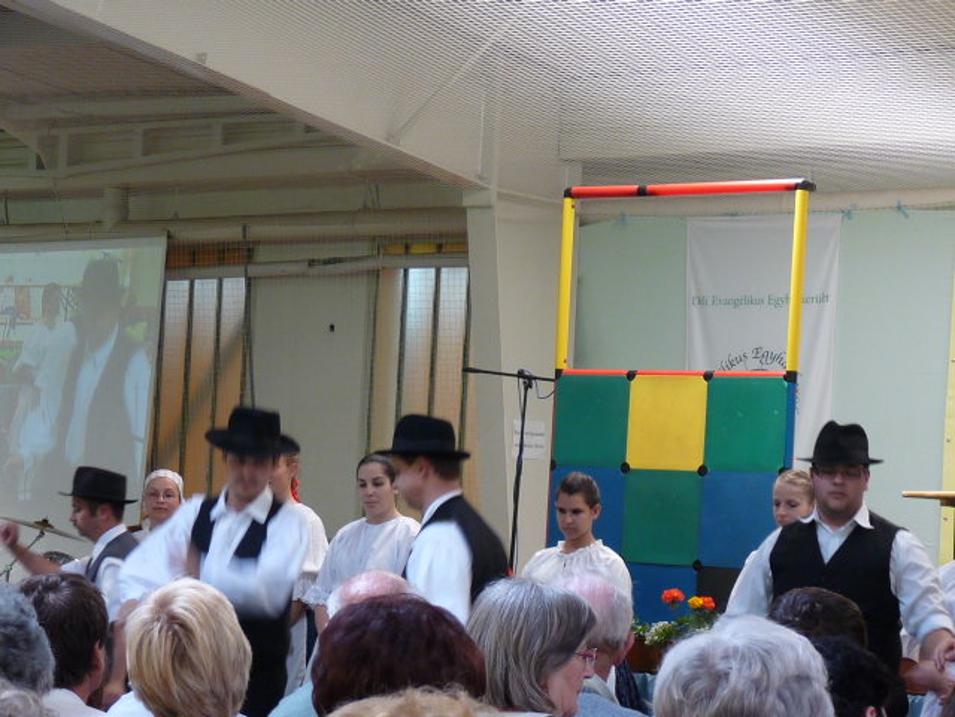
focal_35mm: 107
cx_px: 478
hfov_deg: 18.4
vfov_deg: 13.8
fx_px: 2952
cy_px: 358
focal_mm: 10.8
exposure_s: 1/30
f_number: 3.2
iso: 125
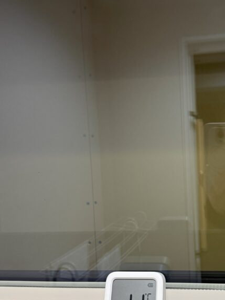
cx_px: 168
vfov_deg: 43.8
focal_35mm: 43
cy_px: 168
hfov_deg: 33.0
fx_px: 373
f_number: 1.78
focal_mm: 6.76
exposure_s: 1/50
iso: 250
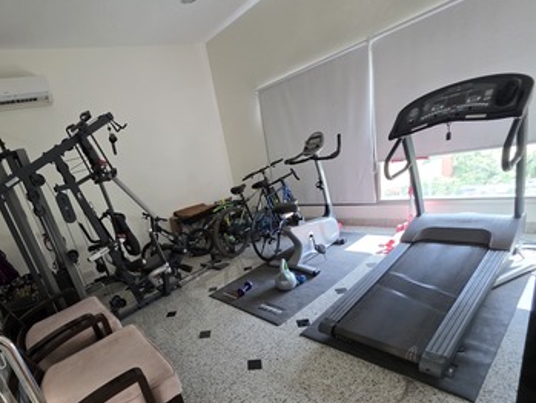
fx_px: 263
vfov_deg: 73.4
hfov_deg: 88.6
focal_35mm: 17
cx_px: 191
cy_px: 255
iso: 320
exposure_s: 1/100
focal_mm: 2.2
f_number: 1.9
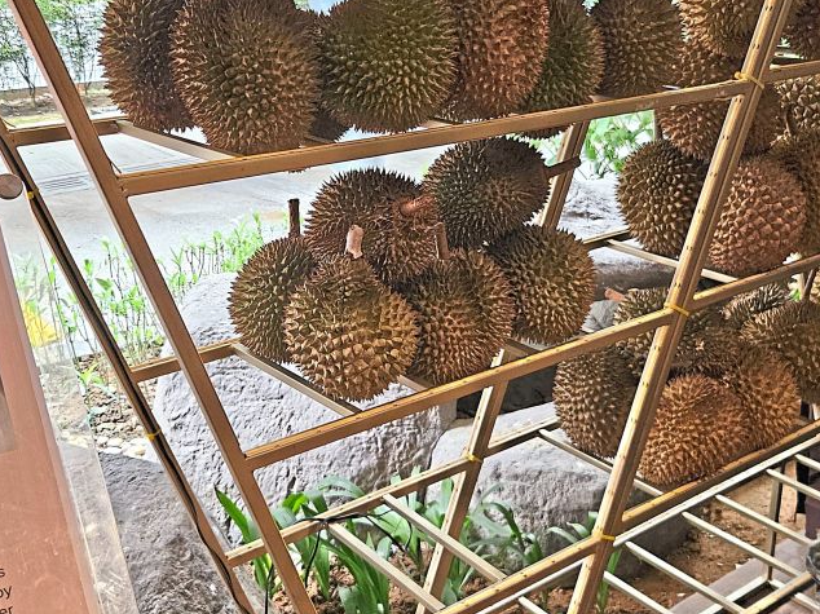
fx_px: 1066
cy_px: 224
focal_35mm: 45
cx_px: 340
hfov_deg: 41.9
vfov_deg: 32.0
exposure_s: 1/100
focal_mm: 5.4
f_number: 1.8
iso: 320
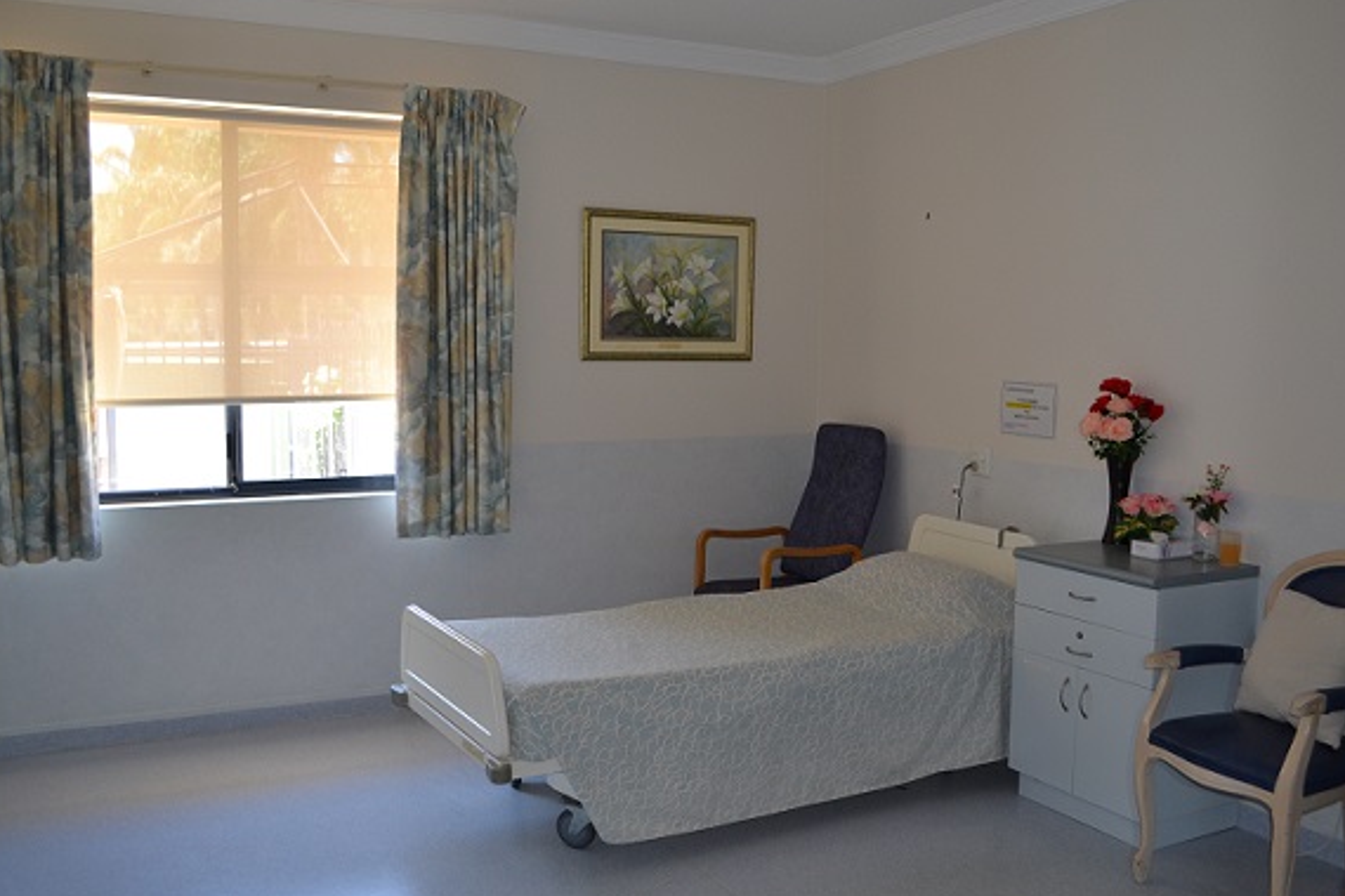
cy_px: 454
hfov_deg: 55.8
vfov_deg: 38.9
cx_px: 698
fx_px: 1270
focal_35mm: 34
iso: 400
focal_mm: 20
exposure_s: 1/100
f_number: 3.8
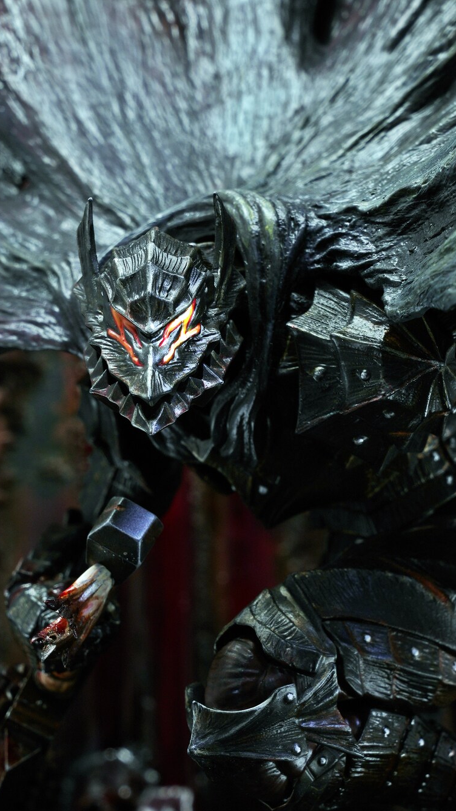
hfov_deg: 10.9
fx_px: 2388
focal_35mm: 111
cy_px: 407
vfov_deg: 19.3
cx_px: 227
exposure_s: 1/1.6
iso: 80
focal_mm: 70
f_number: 11
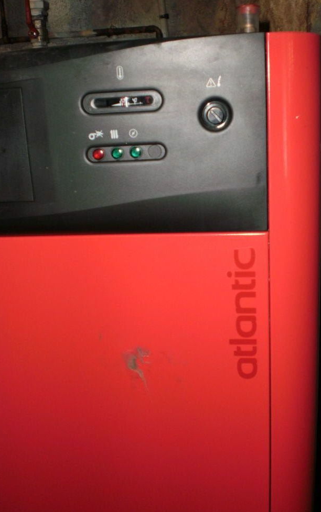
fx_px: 545
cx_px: 191
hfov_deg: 32.7
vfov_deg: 50.4
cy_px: 260
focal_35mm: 39
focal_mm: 6.3
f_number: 3.1
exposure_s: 1/30
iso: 125
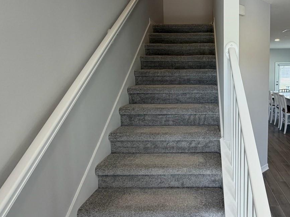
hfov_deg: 64.2
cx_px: 209
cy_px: 88
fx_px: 218
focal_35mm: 26
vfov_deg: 52.7
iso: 100
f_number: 2.2
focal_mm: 2.22
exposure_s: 1/120
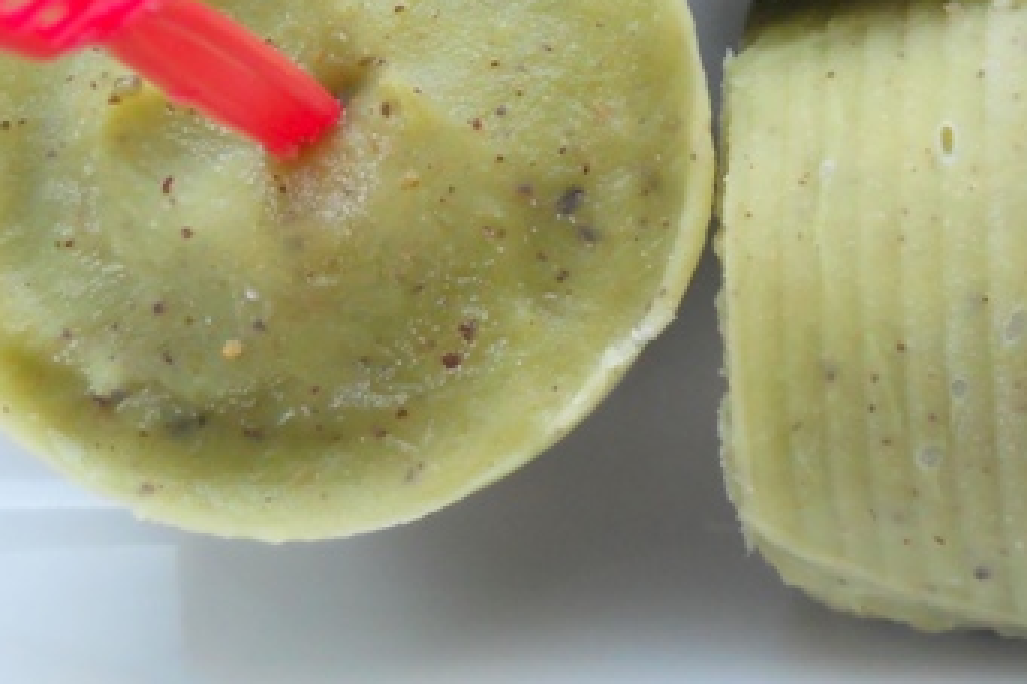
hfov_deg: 20.0
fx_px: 2851
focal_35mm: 100
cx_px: 952
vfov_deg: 13.3
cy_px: -130
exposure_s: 1/30
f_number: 3.1
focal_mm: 6.72
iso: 200
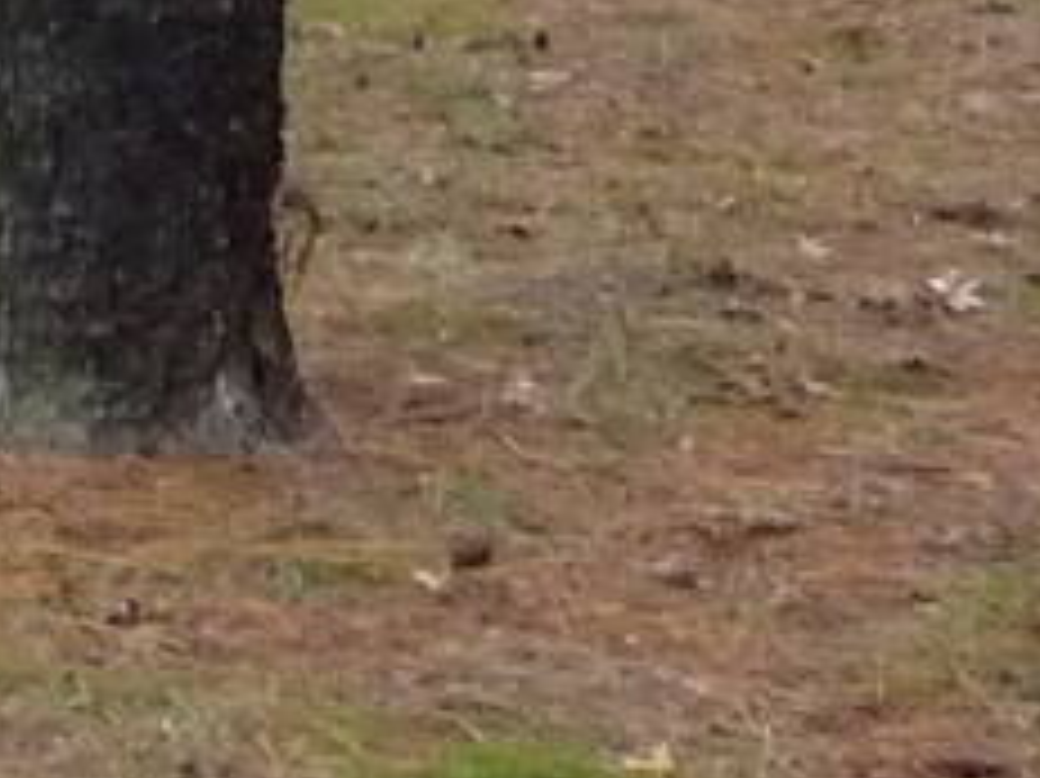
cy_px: -841
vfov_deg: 7.3
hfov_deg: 9.4
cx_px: -1175
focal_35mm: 194
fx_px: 5825
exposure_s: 1/400
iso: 400
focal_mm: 4.7
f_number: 3.3
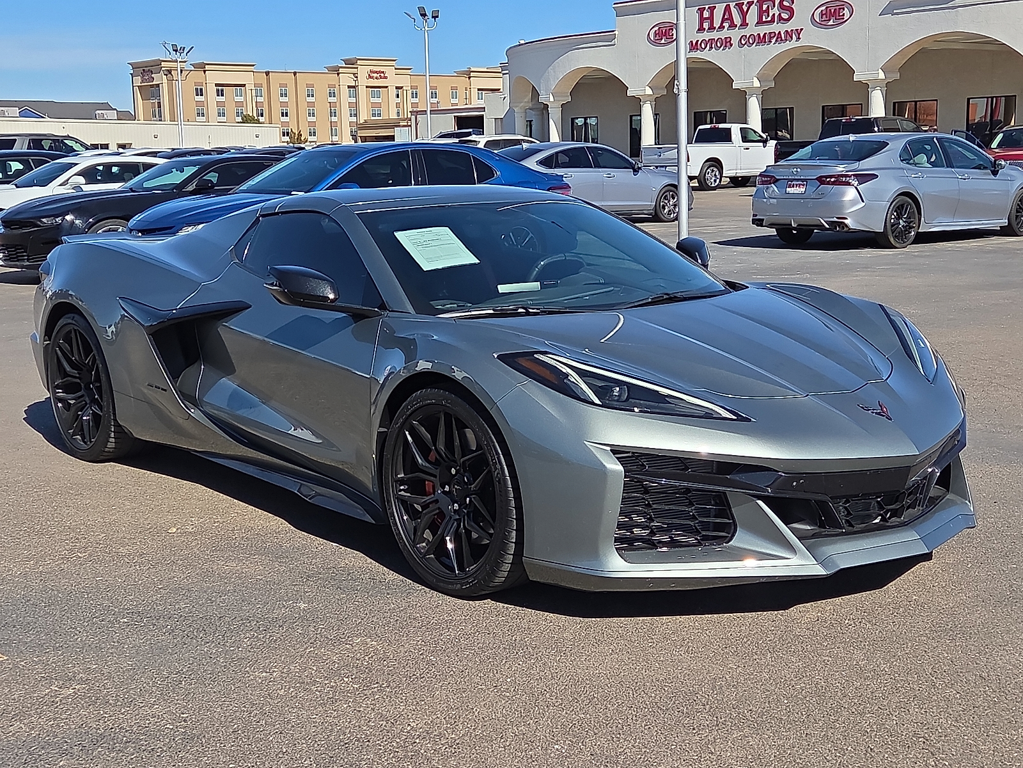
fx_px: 1389
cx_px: 512
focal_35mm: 47
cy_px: 384
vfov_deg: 30.9
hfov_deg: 40.4
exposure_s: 1/2500
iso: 25
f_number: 1.8
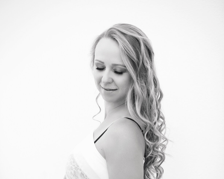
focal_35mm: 63
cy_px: 137
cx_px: 111
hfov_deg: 30.0
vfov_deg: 23.9
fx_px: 418
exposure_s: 1/200
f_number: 3.2
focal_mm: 44
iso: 400
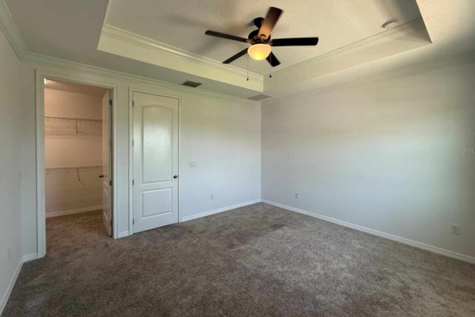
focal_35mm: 15
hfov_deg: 100.4
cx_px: 235
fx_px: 198
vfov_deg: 77.2
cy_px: 150
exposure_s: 1/120
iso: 200
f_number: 2.2
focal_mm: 2.22
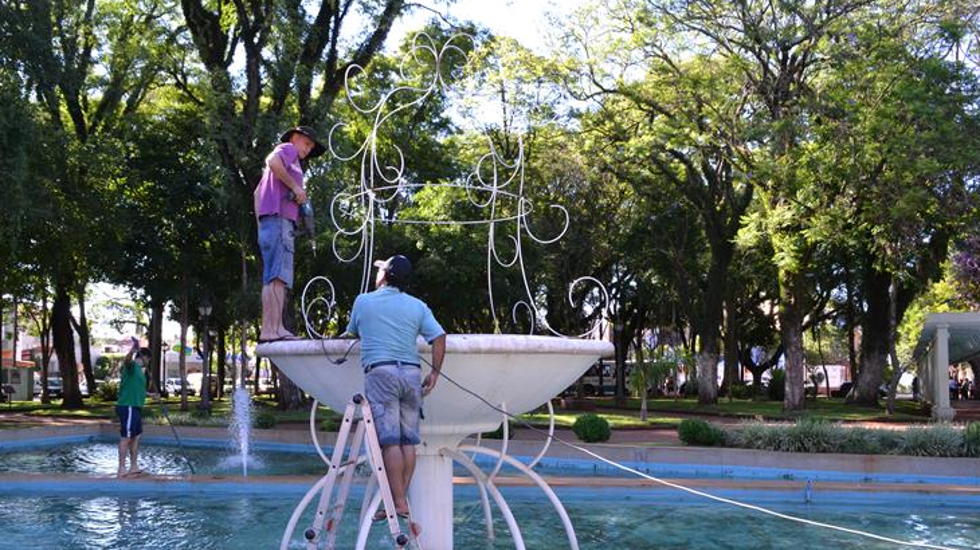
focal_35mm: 31
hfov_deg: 62.6
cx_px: 452
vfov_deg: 37.6
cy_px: 329
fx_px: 805
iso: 1600
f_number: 9
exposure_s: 1/320
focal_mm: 18
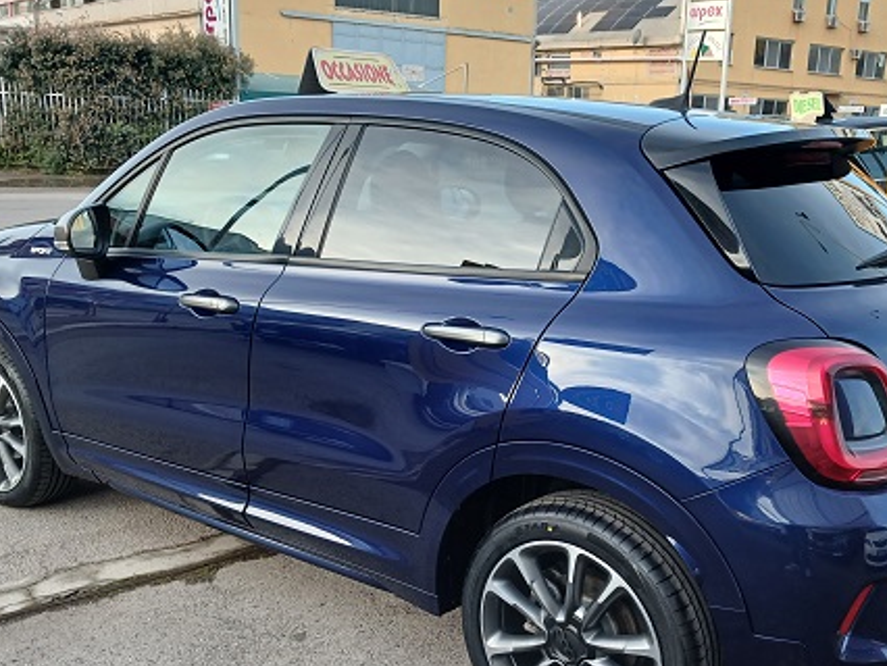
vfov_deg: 37.7
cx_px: 491
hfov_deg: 48.9
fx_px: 974
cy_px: 379
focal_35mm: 38
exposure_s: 1/50
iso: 40
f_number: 1.8
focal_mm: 3.98
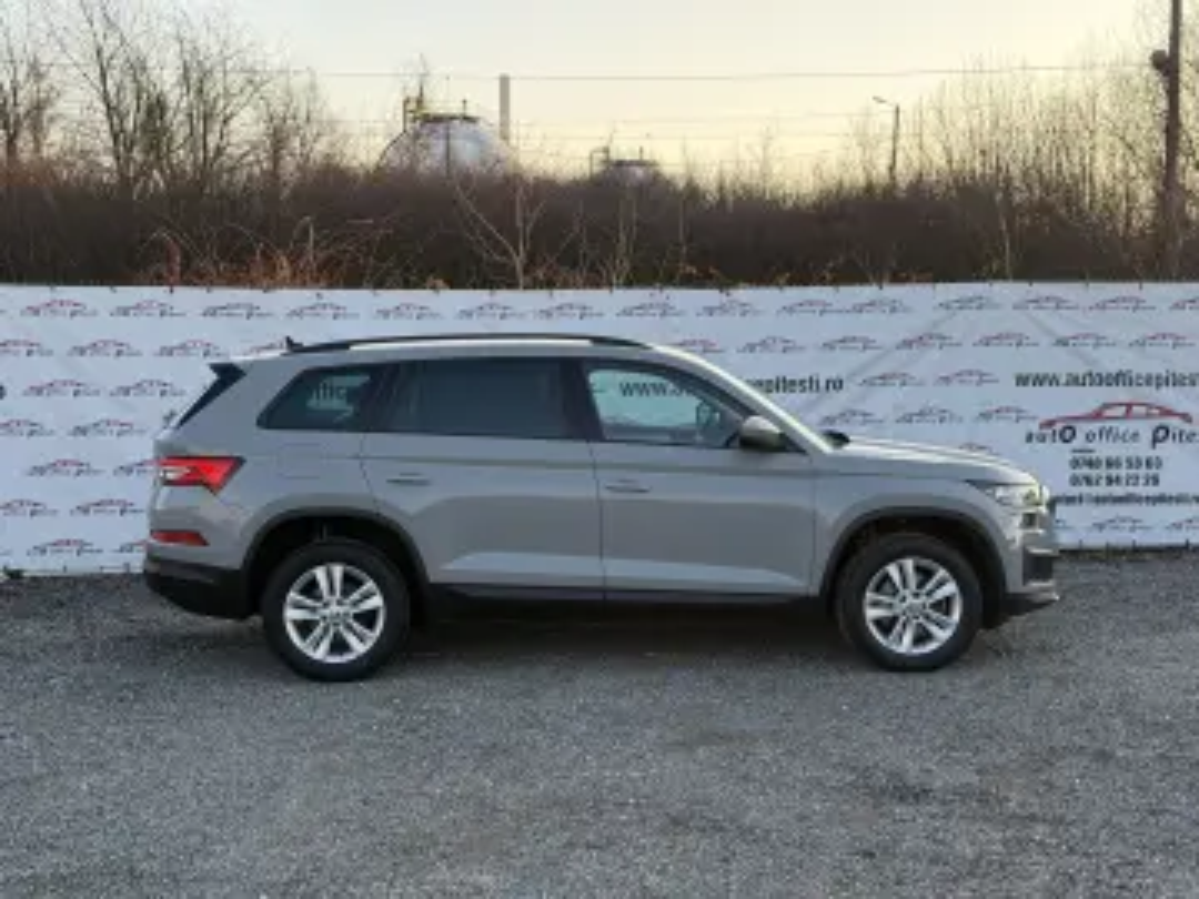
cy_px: 450
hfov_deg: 39.7
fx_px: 1663
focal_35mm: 48
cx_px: 600
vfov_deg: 30.3
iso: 100
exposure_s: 1/810
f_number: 1.78
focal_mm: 6.76
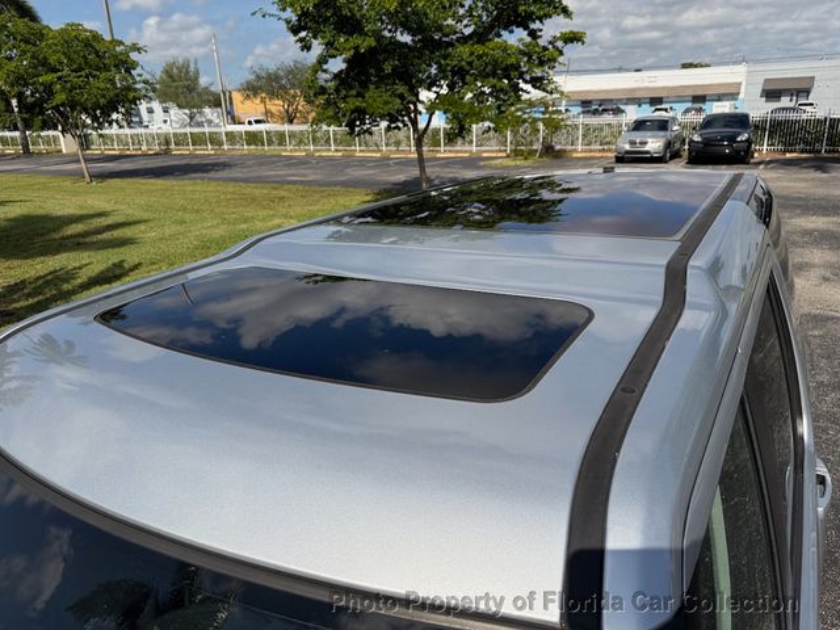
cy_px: 315
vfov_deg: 56.8
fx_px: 582
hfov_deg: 71.6
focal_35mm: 24
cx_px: 420
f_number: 1.78
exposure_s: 1/8130
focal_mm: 6.76
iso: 80
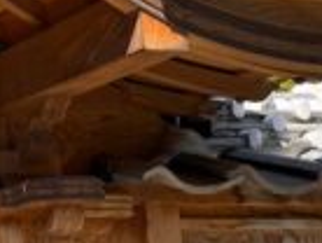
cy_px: 145
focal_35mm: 139
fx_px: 1295
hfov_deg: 12.1
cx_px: -380
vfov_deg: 10.7
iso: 80
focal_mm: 6.76
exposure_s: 1/802
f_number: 1.78
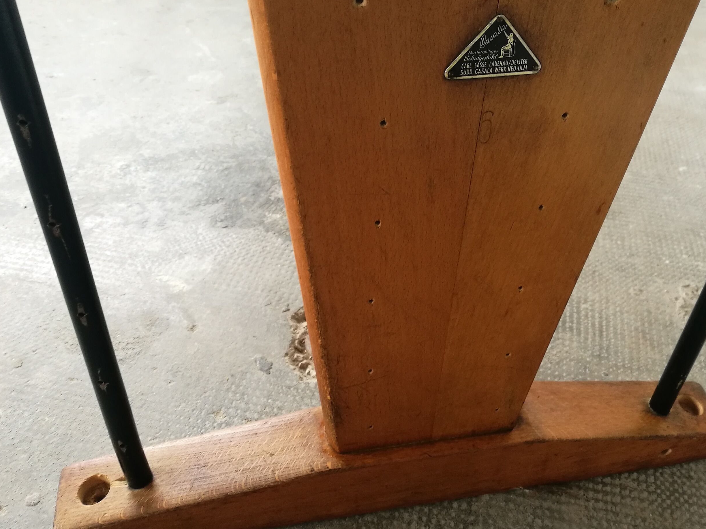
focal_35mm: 36
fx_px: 734
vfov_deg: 39.7
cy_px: 264
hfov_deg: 51.2
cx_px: 403
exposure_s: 1/33.3
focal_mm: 4.5
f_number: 2.2
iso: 160
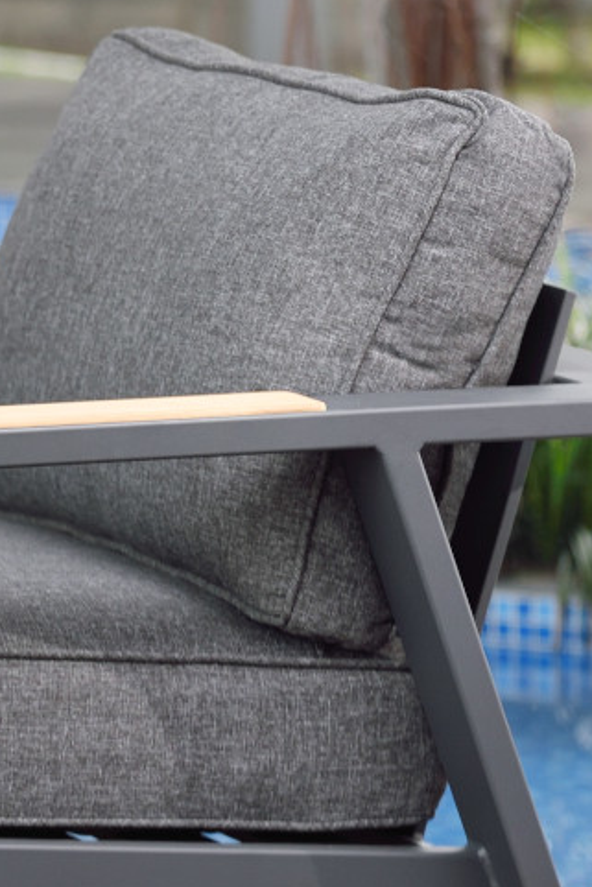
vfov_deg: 6.3
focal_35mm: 327
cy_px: -271
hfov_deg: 4.2
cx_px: -109
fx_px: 8060
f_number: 2.8
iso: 200
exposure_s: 1/200
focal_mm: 82
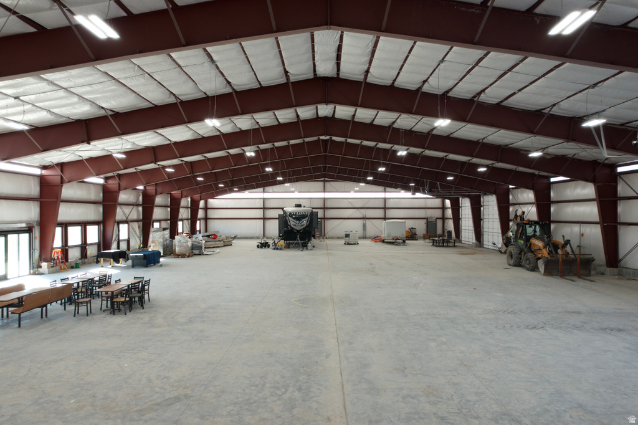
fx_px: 390
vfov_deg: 57.2
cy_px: 212
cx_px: 319
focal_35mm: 22
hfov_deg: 78.6
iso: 100
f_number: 2.8
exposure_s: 1/60
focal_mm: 8.38
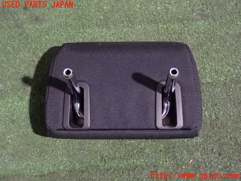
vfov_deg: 25.2
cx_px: 120
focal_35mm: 58
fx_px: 404
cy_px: 90
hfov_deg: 33.2
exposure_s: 1/13
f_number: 3.5
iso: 1600
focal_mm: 10.35
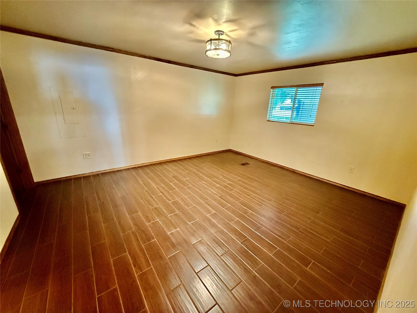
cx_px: 208
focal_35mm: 14
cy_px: 156
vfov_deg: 85.7
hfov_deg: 102.1
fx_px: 169
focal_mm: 2.22
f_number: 2.2
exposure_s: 1/60
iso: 1250
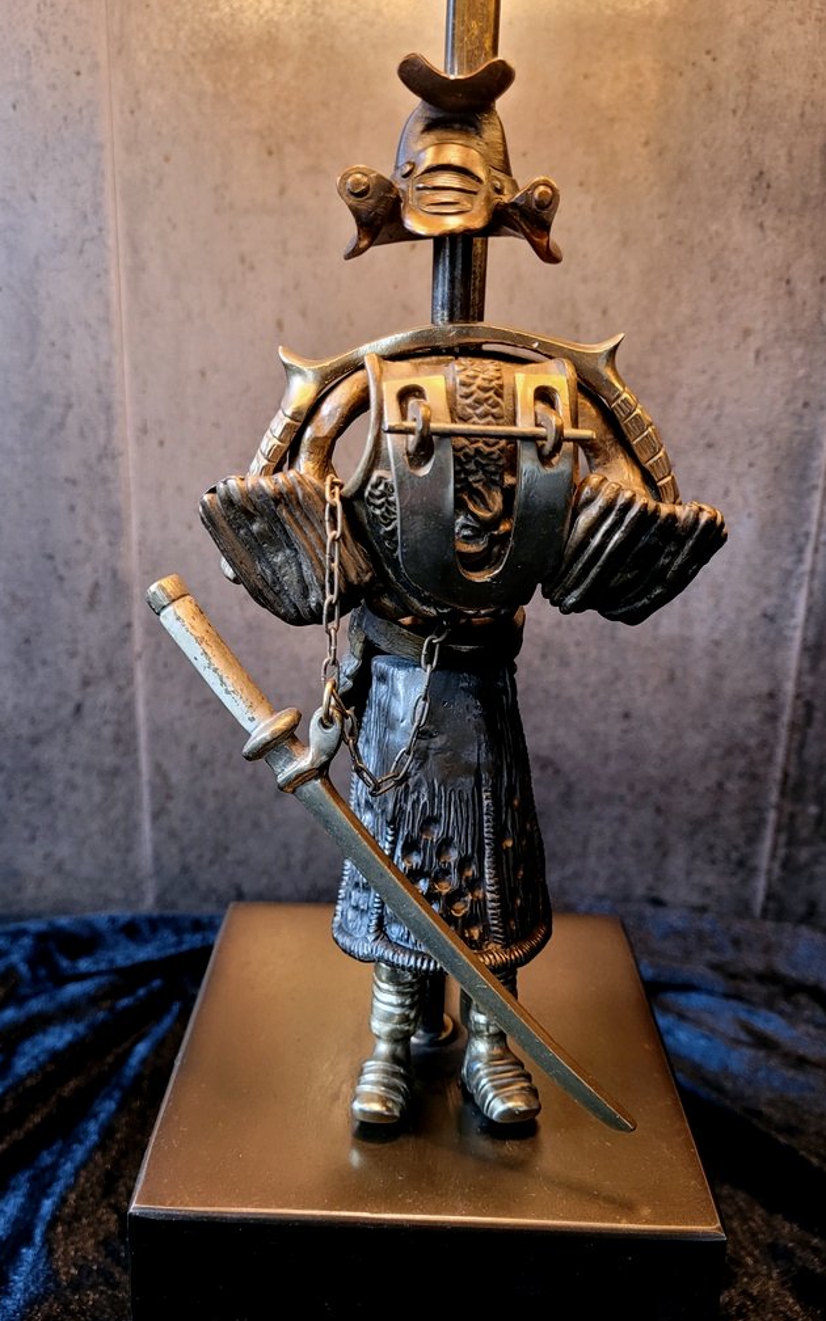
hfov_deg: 44.5
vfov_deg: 66.5
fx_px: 1009
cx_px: 388
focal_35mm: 28
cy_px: 667
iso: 250
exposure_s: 1/50
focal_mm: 5.4
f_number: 1.8
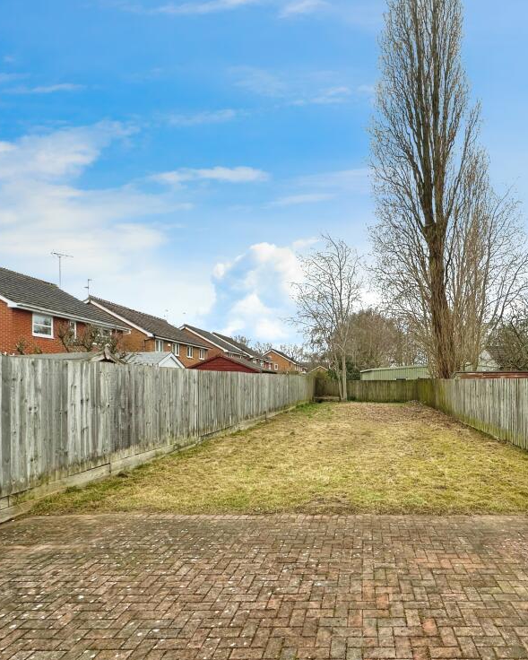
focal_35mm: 19
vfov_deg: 83.3
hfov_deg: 68.5
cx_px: 360
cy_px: 328
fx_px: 371
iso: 40
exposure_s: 1/812
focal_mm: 2.22
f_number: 2.2
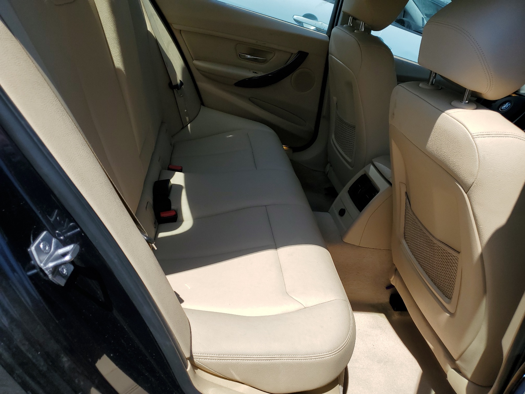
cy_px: 197
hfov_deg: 67.3
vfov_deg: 53.1
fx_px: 394
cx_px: 262
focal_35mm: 26
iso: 50
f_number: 1.5
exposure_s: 1/3333
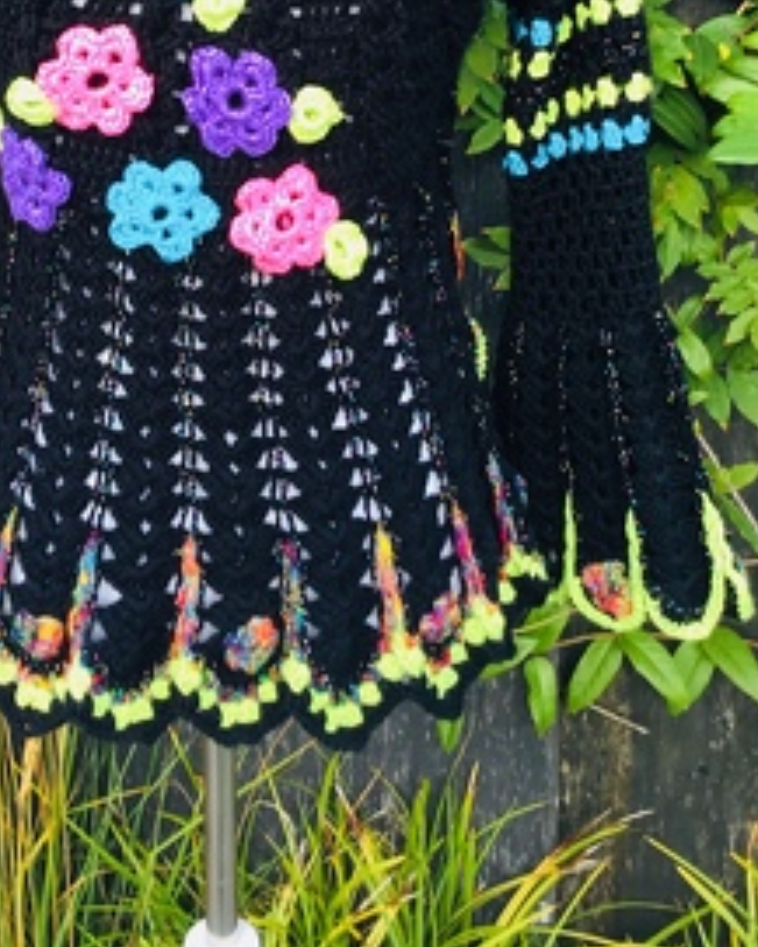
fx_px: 1457
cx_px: 272
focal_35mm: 52
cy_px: 147
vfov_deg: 34.5
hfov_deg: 29.0
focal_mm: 3.3
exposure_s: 1/50
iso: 25
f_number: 2.4
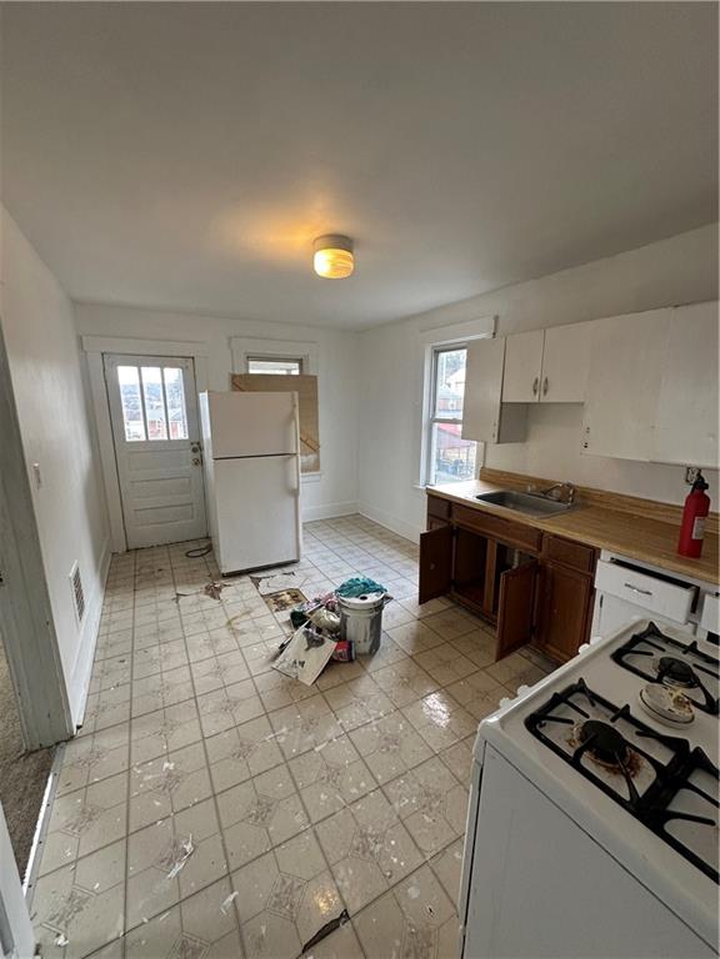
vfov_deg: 102.1
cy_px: 480
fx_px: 388
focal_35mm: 14
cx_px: 360
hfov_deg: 85.7
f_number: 2.2
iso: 160
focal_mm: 2.22
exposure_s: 1/120
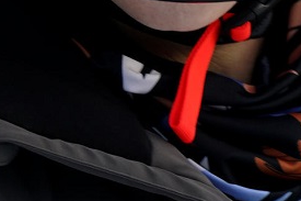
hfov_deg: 1.1
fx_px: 15901
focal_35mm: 1903
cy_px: -76
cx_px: 291
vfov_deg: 0.7
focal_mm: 524
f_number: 6.3
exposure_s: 1/400
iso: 1600
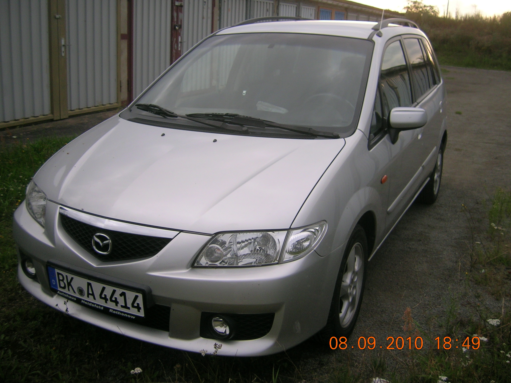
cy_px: 192
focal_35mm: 35
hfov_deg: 52.6
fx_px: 517
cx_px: 256
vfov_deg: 40.7
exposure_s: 1/141
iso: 50
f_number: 2.8
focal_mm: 5.4
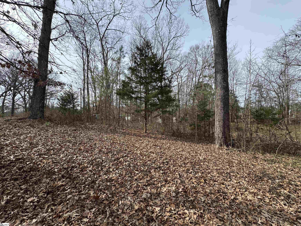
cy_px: 113
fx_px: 122
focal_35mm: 14
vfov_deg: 85.7
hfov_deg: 102.1
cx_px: 150
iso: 40
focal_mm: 2.22
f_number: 2.2
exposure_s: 1/625
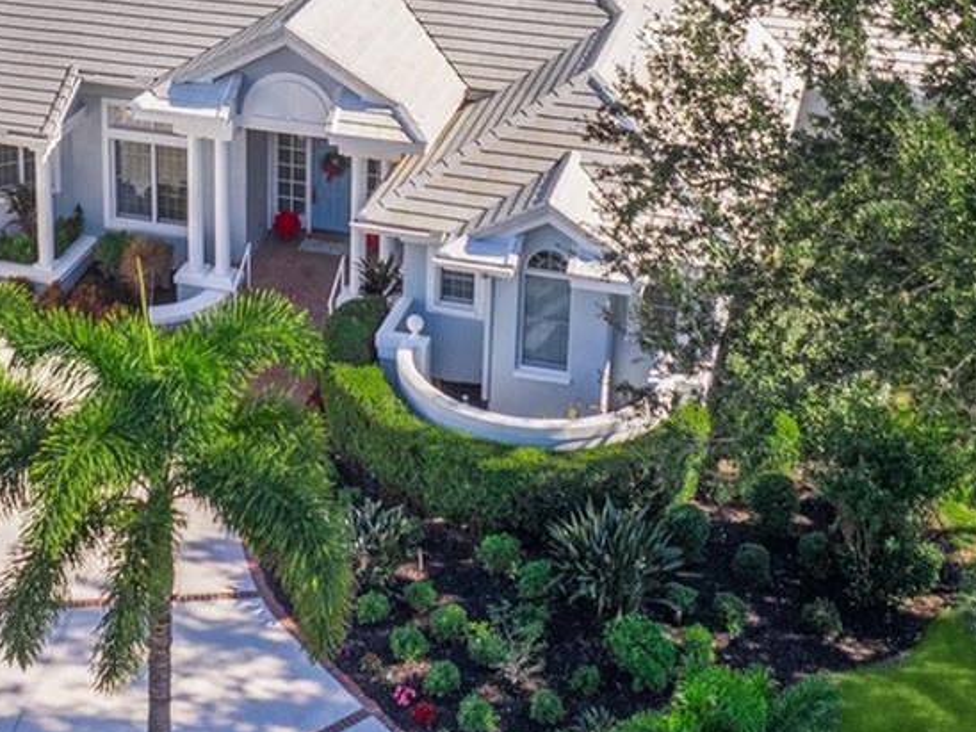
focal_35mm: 70
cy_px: 38
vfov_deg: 20.5
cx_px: 244
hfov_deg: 27.4
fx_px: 1974
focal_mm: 12.29
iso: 200
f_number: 2.8
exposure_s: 1/50
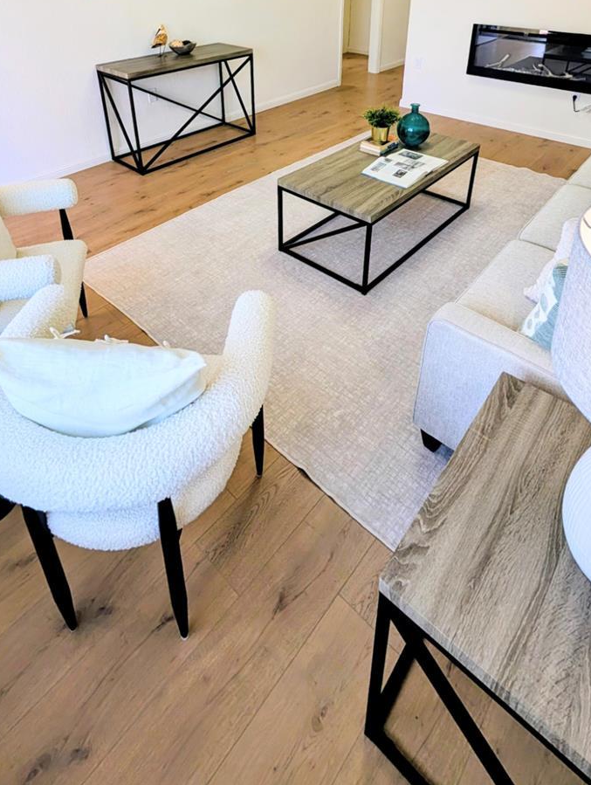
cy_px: 169
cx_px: 291
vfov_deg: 74.0
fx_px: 454
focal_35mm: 20
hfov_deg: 66.1
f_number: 1.7
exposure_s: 1/209
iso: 51
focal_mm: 2.02
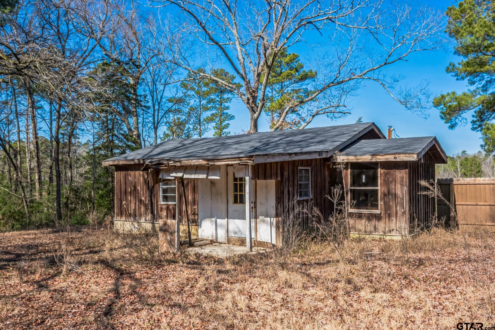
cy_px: 165
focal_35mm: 30
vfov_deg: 43.6
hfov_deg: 61.9
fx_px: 412
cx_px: 248
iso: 100
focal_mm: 30
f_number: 11
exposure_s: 1/100
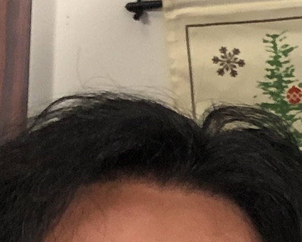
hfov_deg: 8.8
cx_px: 359
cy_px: 300
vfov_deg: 7.0
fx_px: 1948
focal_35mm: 218
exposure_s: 1/15
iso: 50
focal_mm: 3.99
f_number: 1.8
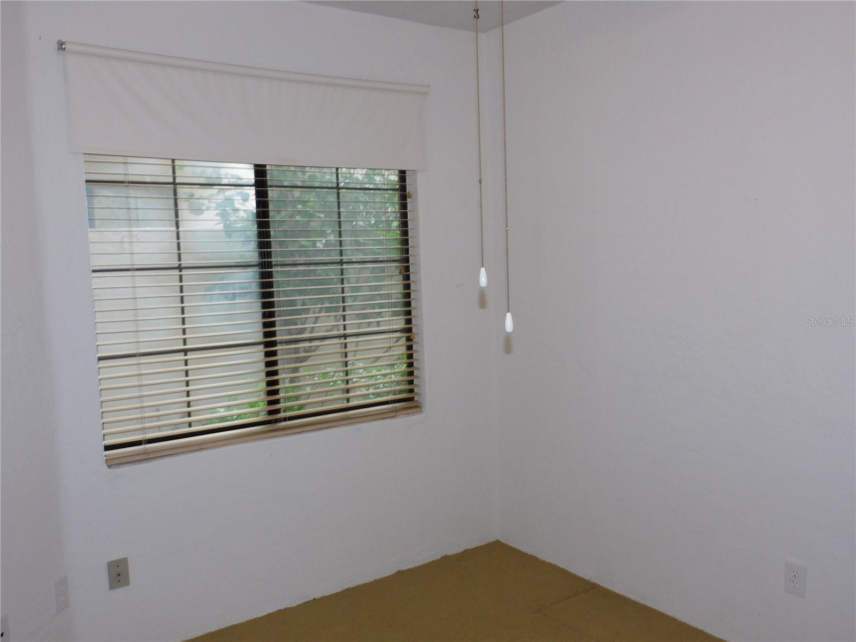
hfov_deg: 60.0
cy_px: 321
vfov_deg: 46.8
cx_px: 428
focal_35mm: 30
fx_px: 742
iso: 200
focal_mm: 5.4
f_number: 3.5
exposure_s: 1/30
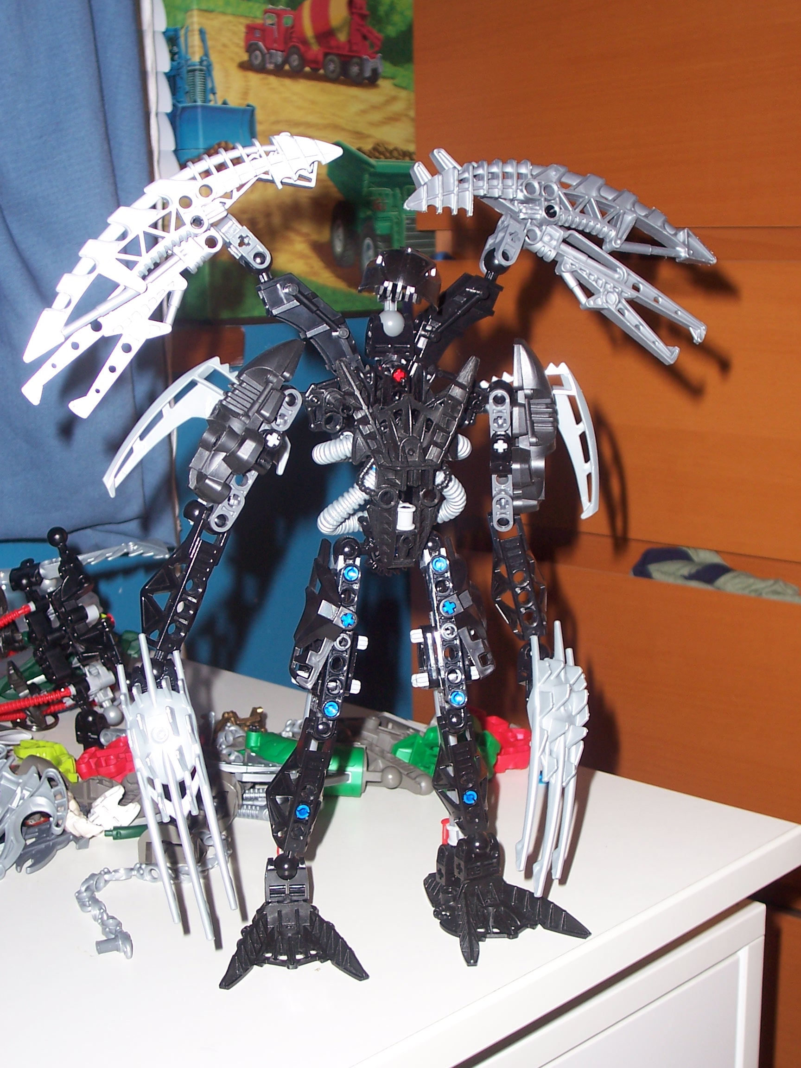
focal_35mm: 53
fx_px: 1635
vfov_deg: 36.2
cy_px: 534
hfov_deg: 27.5
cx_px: 400
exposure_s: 1/60
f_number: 3.4
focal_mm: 8.6
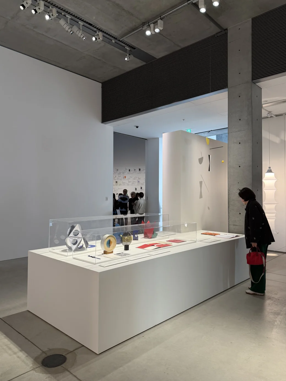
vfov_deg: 69.4
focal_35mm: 25
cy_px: 187
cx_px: 144
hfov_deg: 54.9
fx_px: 275
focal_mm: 6.76
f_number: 1.78
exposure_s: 1/50
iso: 160
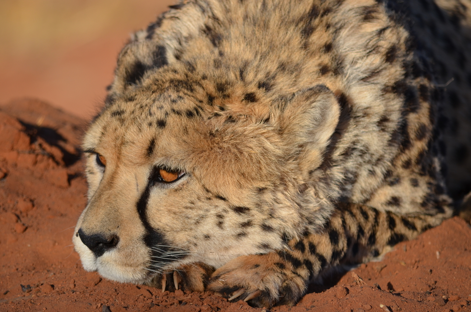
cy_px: 156
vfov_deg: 3.0
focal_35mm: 450
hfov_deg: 4.6
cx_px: 236
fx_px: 5876
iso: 200
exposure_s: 1/640
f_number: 6.3
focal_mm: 300
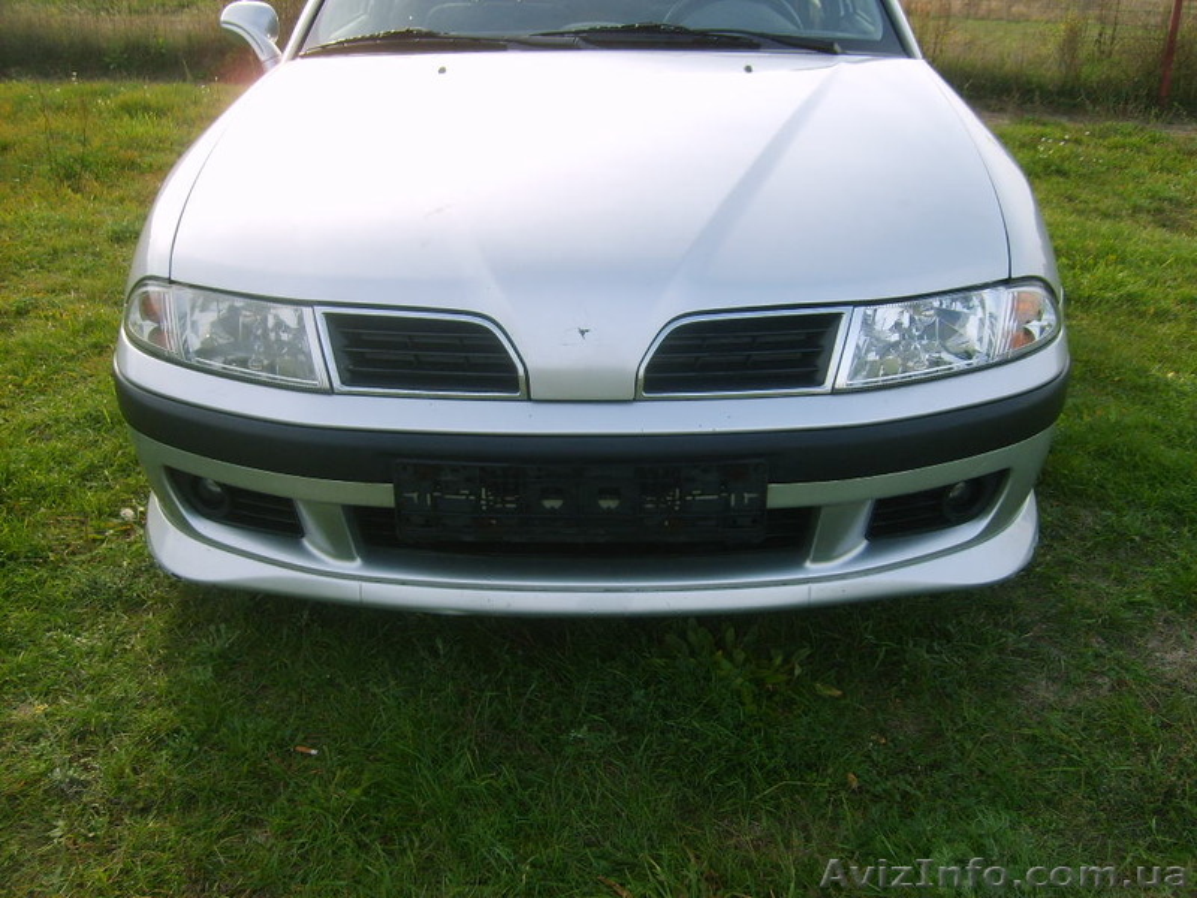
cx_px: 598
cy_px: 449
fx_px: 1210
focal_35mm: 35
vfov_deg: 40.7
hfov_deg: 52.6
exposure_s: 1/350
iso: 50
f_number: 2.8
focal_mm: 5.8
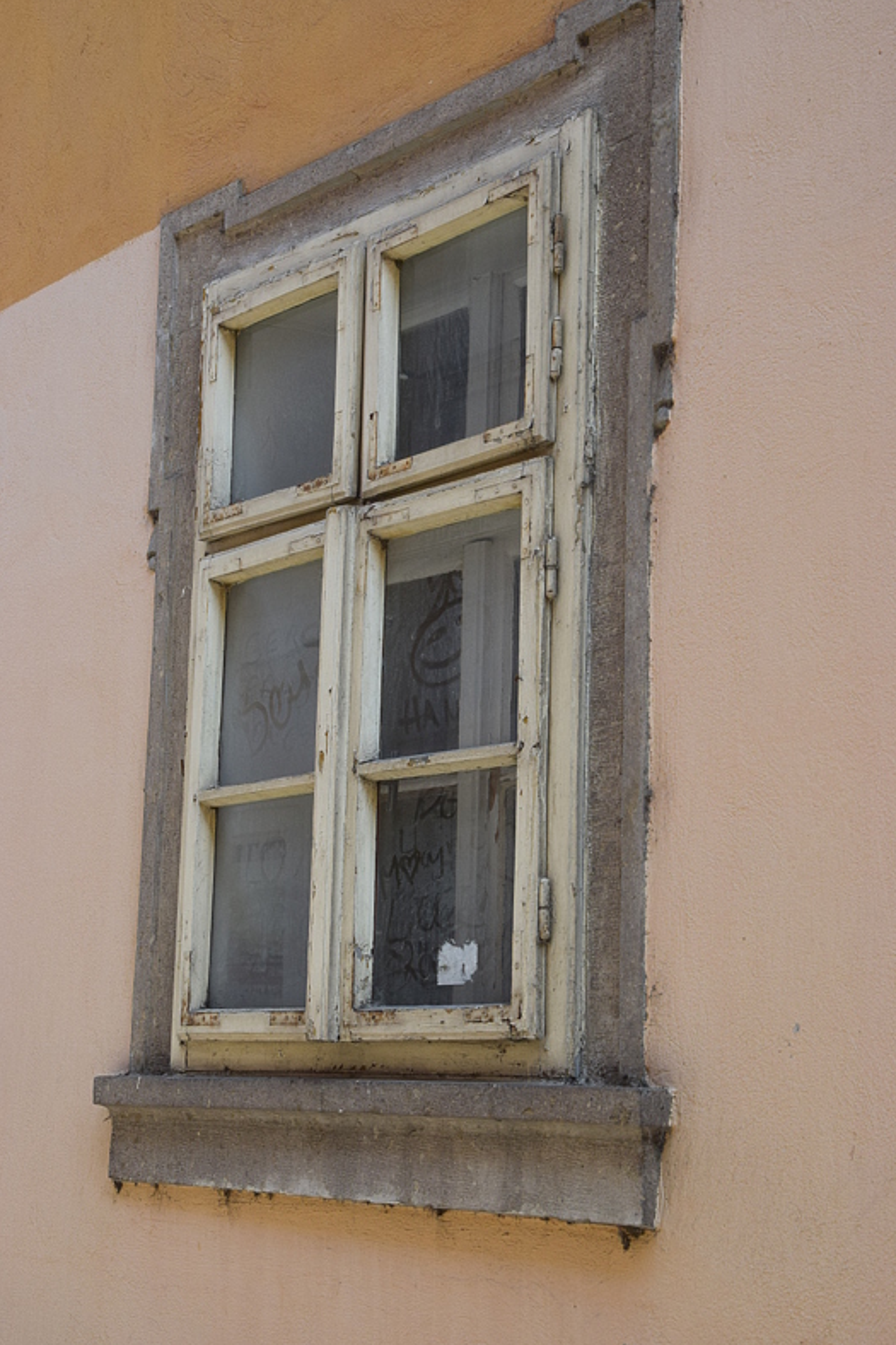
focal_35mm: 64
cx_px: 452
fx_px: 2390
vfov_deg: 31.4
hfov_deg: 21.2
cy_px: 678
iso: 400
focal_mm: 42
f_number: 10
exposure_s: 1/200
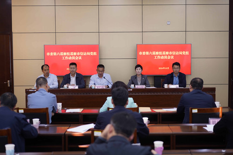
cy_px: 78
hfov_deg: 36.3
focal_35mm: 55
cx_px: 116
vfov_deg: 24.6
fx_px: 356
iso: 400
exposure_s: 1/125
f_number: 2.2
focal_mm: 55
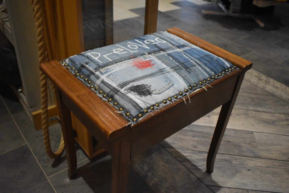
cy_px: 96
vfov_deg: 40.0
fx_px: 265
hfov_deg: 57.2
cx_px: 144
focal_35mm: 33
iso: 3600
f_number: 3.8
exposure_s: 1/125
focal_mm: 22
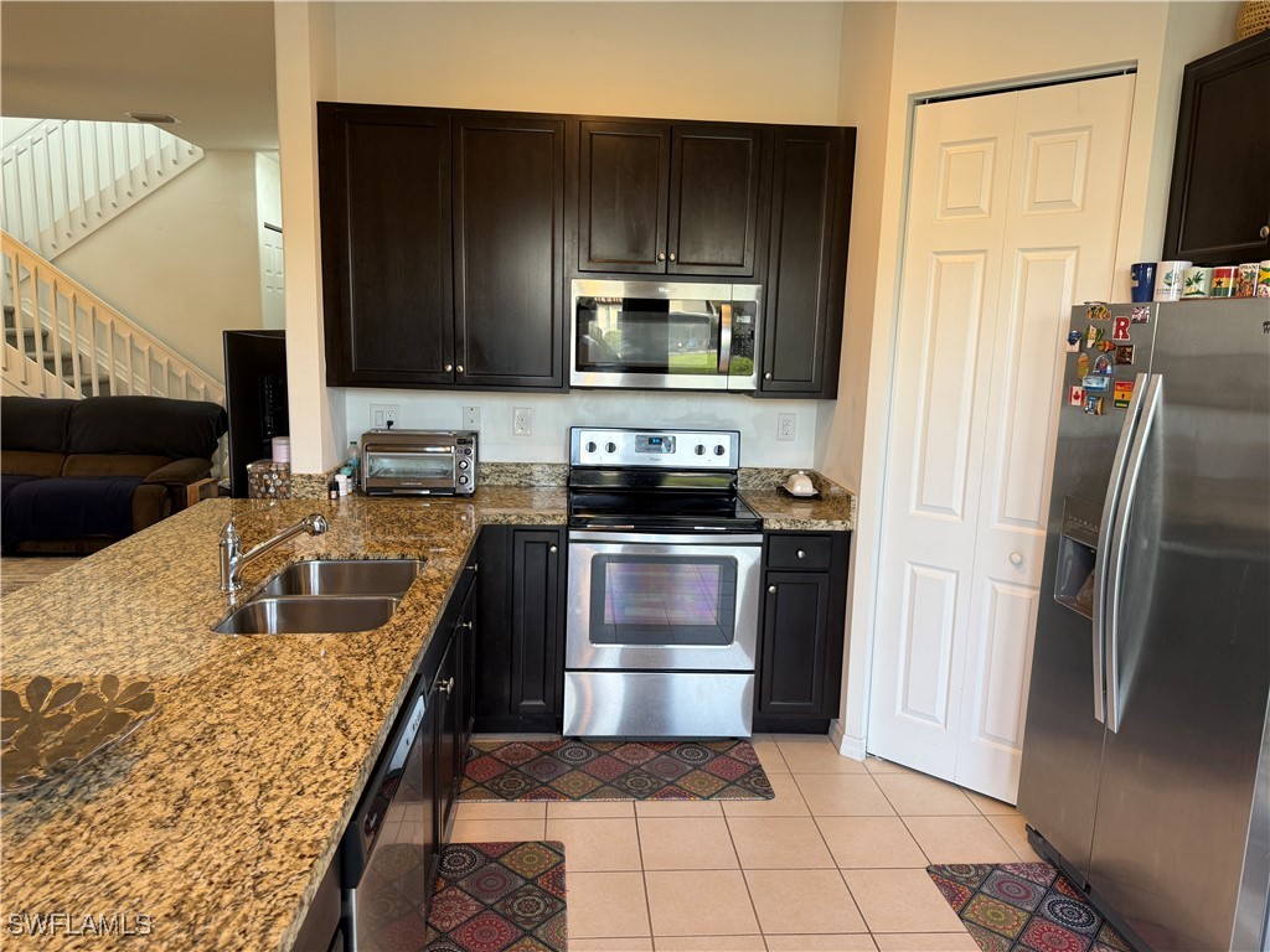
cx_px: 635
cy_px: 476
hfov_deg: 71.6
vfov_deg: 56.8
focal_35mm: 24
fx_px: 881
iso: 125
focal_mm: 6.76
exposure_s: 1/60
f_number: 1.78
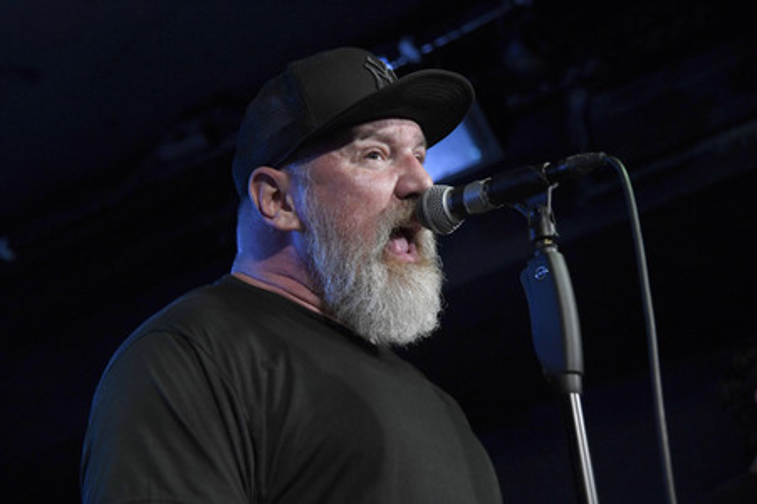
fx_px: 1639
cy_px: 252
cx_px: 378
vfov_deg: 17.5
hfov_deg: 26.0
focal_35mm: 78
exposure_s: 1/125
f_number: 4
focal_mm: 78
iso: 3200
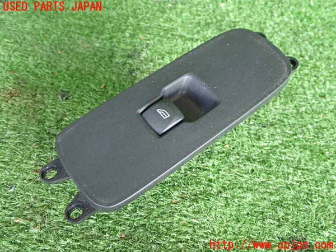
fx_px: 398
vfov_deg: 35.1
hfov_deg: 45.8
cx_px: 168
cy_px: 126
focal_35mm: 41
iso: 400
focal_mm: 7.31
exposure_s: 1/40
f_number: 2.8
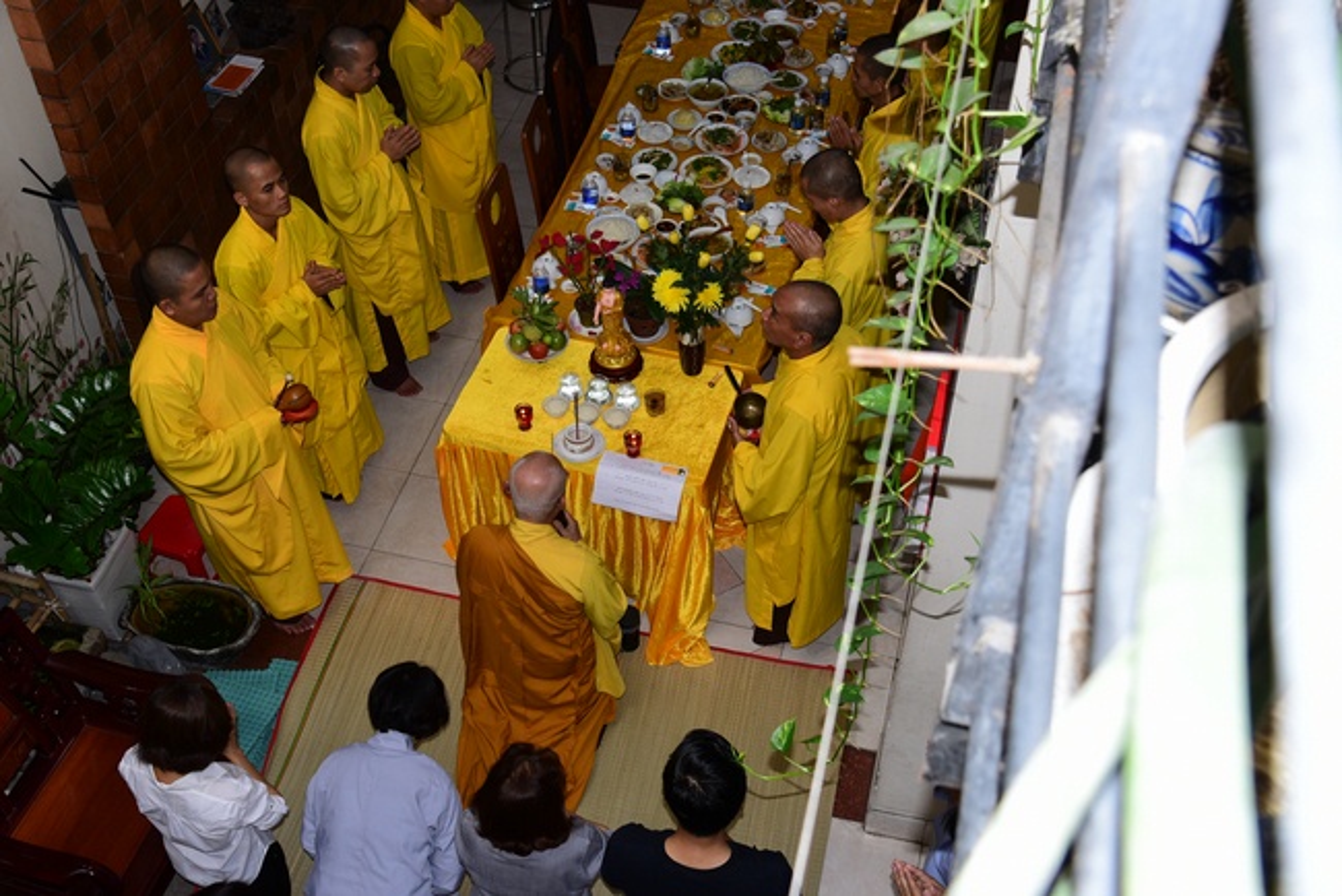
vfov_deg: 35.1
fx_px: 1417
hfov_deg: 50.7
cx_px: 671
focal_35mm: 38
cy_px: 448
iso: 400
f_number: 5.6
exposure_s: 1/80
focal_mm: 38
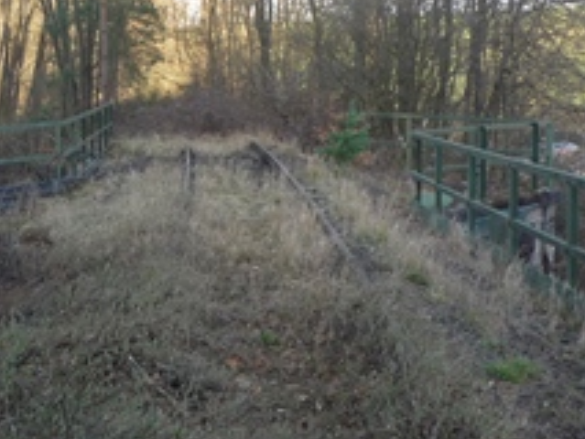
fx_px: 1217
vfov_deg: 20.5
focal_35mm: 72
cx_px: 173
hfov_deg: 26.8
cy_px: 220
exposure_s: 1/100
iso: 100
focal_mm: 5.2
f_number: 3.3
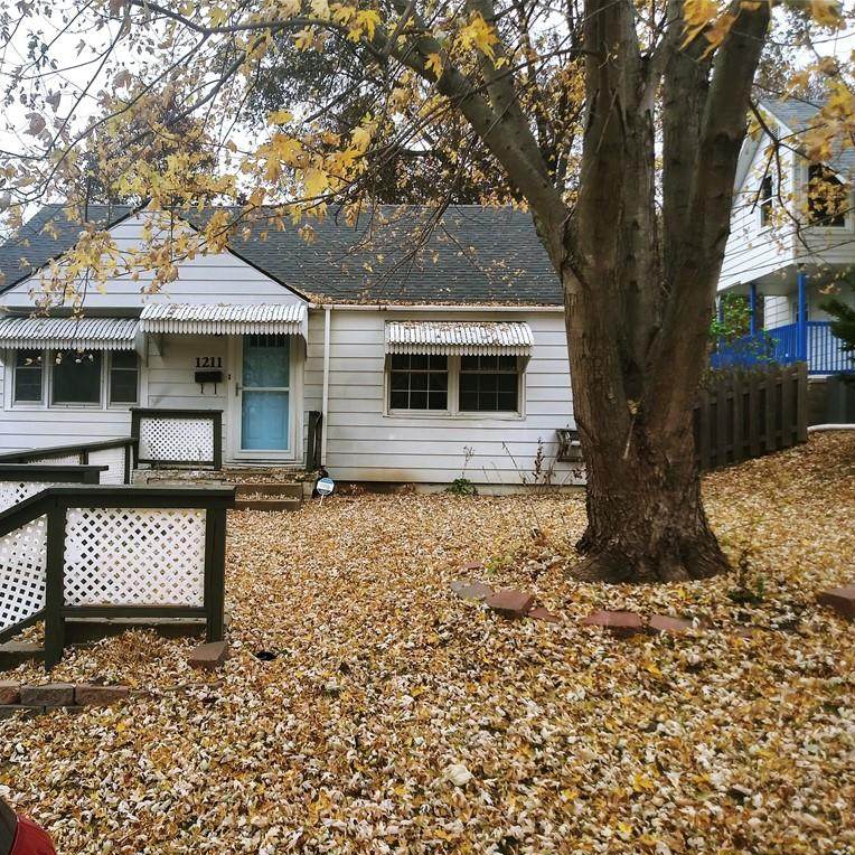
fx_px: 894
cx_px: 304
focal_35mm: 32
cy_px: 429
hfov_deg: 50.4
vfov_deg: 51.1
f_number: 2.2
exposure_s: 1/120
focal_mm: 3.7
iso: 50
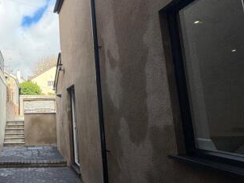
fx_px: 190
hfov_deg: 56.8
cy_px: 88
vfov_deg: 51.4
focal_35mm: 27
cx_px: 27
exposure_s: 1/675
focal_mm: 2.22
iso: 40
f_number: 2.2
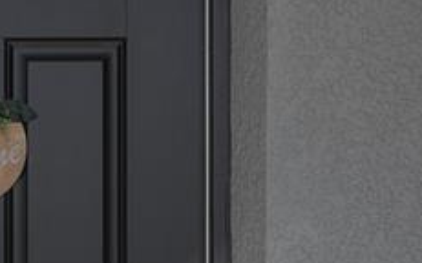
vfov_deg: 9.1
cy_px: 388
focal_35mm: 140
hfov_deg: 14.7
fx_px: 1609
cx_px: -18
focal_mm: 31
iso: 100
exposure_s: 1/100
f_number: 8
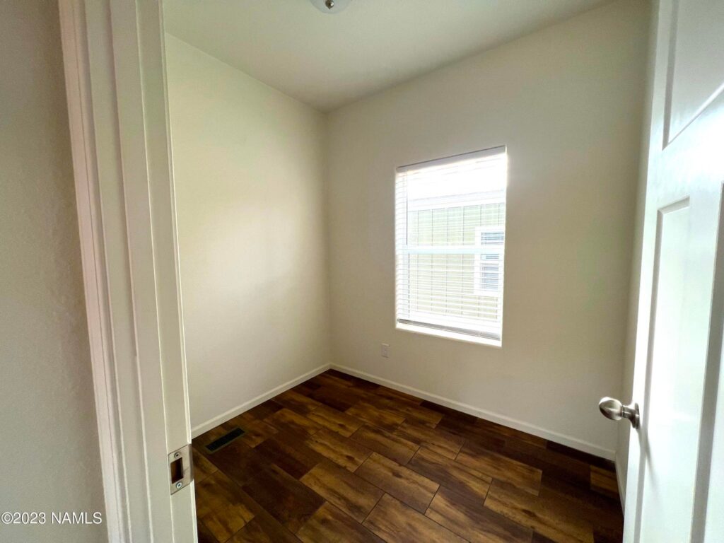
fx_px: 272
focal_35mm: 13
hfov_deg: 106.2
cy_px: 272
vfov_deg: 89.9
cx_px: 362
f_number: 1.8
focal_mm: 1.57
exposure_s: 1/99
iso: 50
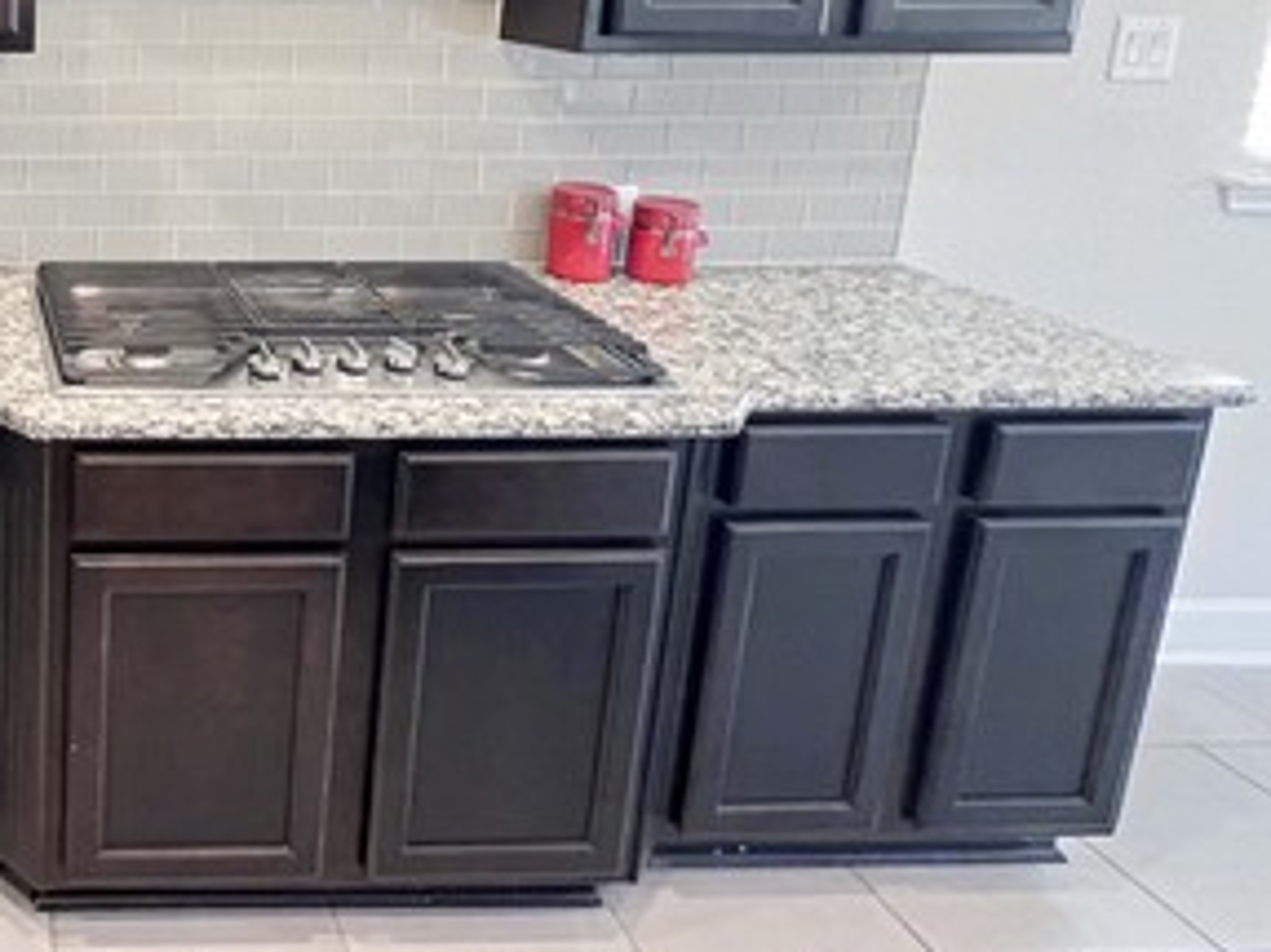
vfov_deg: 45.4
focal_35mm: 29
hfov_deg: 48.9
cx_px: -35
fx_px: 1064
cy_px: 168
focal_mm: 1.57
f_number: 1.8
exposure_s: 1/60
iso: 400
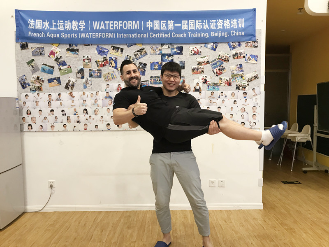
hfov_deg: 63.4
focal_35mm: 28
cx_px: 164
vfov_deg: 49.7
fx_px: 266
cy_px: 124
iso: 40
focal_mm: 3.99
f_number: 1.8
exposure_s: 1/17
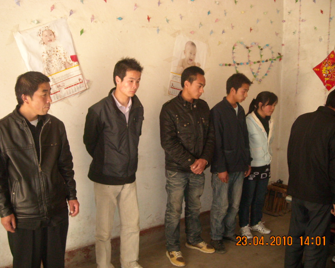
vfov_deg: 40.1
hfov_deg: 49.1
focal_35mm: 37
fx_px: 367
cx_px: 161
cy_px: 133
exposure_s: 1/30
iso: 400
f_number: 2.8
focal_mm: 5.7
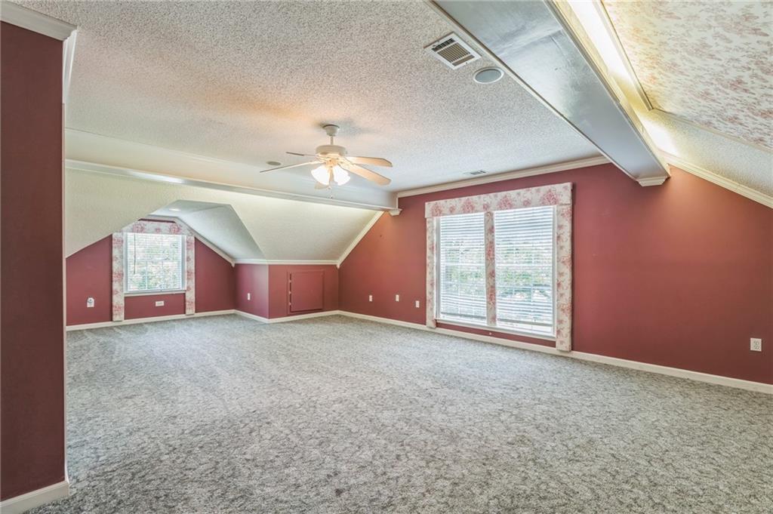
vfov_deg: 73.7
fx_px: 343
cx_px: 386
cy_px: 257
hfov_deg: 96.8
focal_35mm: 16
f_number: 8
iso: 200
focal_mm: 16
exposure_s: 1/10
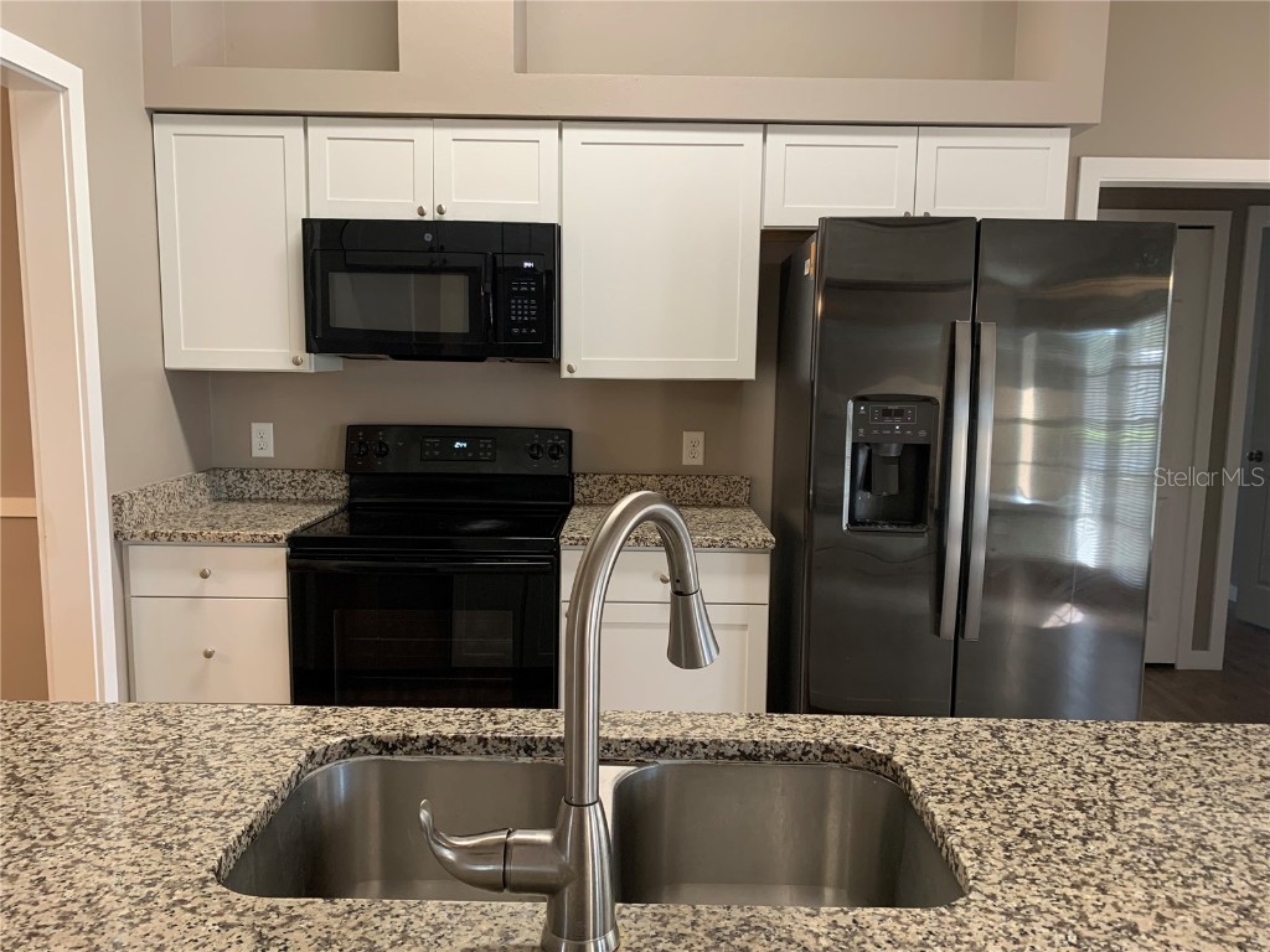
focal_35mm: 26
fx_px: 954
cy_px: 476
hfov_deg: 67.3
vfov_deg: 53.1
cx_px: 635
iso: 160
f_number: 1.8
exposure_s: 1/60
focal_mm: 4.25
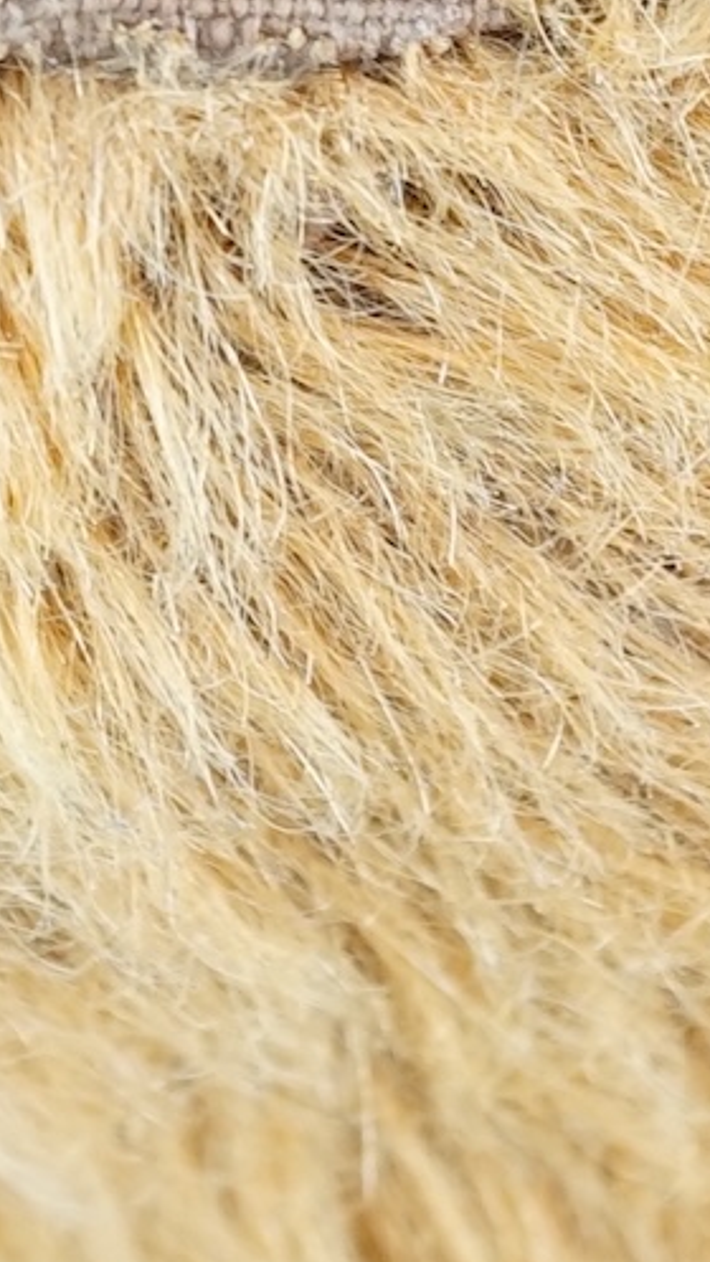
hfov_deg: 5.7
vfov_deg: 10.0
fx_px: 7131
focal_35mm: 213
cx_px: 47
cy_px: -191
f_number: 3.5
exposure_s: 1/60
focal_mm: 30
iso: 1250
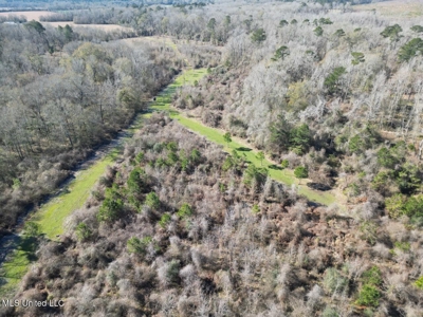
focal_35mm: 24
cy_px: 158
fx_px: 293
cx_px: 212
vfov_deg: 56.8
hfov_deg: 71.6
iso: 100
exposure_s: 1/725
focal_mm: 6.72
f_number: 1.7
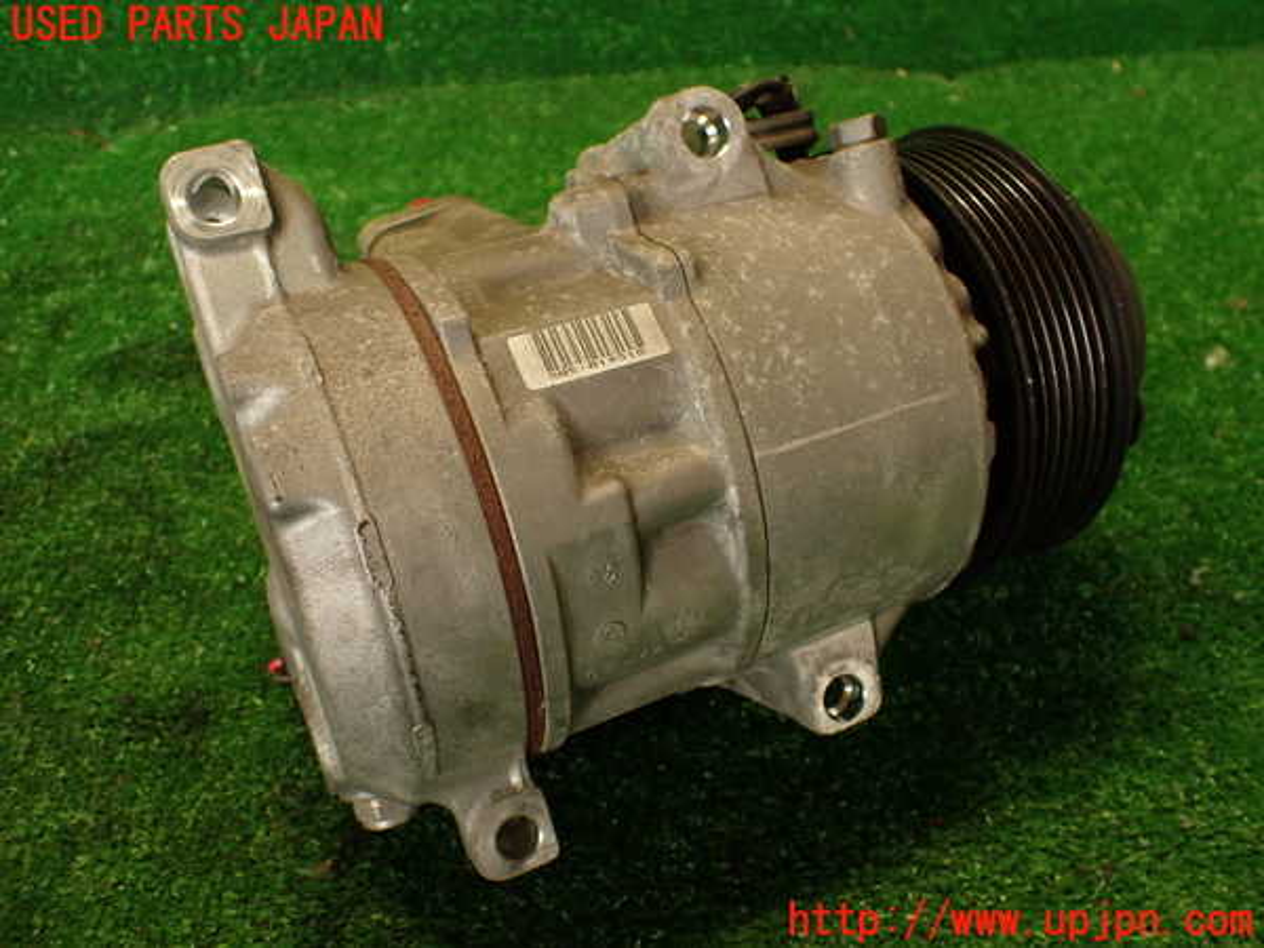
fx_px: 1095
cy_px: 474
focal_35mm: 30
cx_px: 632
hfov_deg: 60.0
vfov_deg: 46.8
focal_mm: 5.4
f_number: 2.3
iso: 200
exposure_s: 1/40
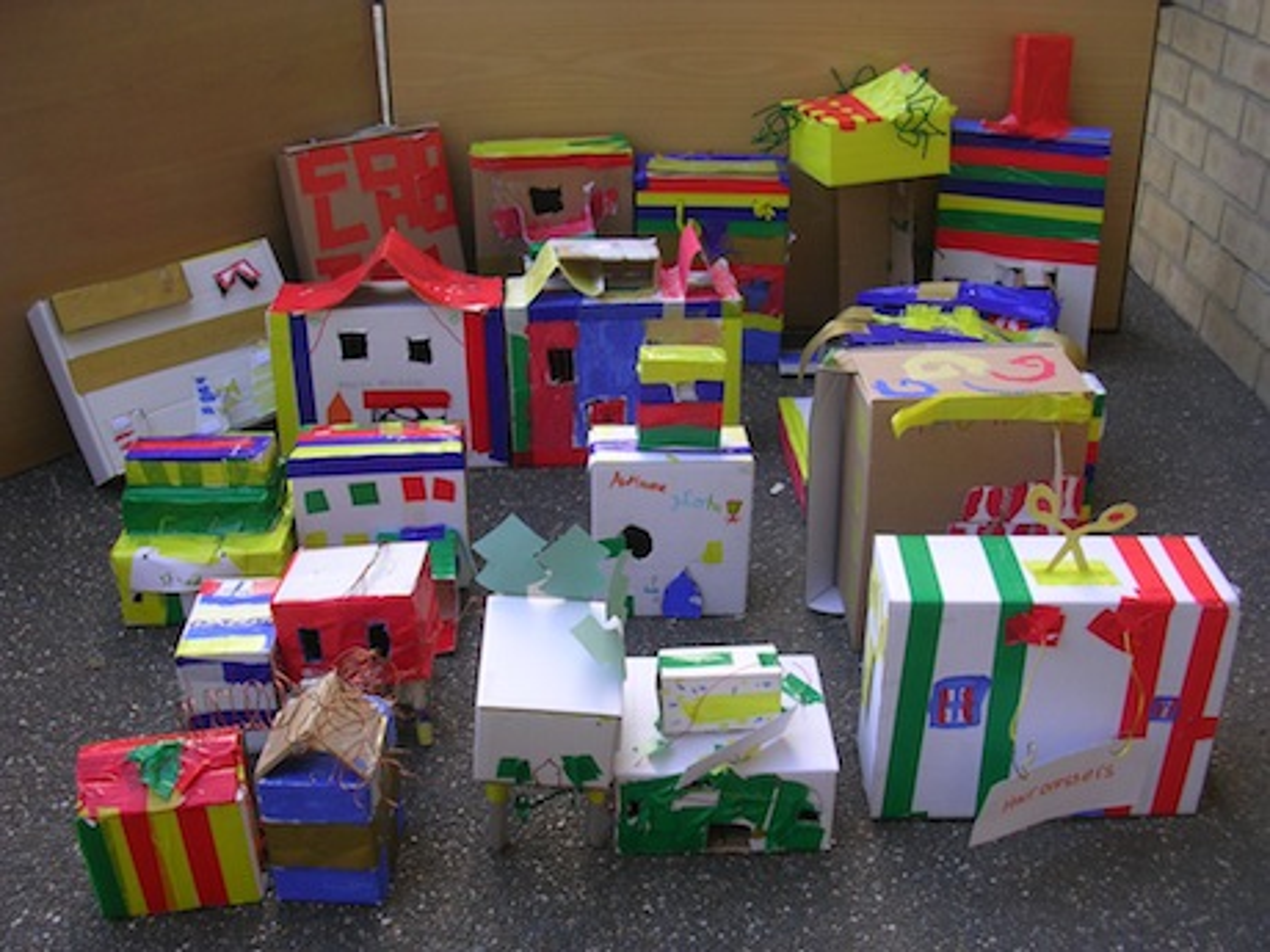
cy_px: 476
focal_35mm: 38
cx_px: 635
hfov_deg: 49.0
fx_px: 1394
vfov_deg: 37.7
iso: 50
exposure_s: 1/66.8
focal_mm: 5.8
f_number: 2.8
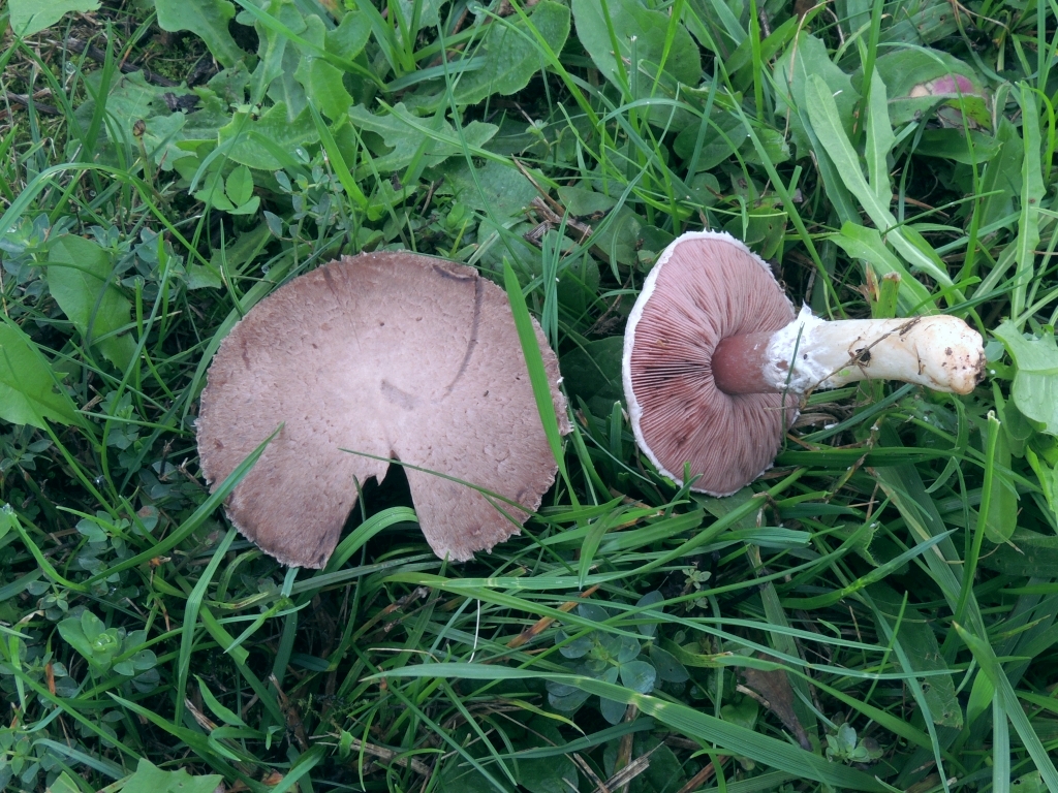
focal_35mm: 43
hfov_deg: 43.9
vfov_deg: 33.6
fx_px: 1314
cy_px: 396
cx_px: 529
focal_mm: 7.6
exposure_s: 1/25
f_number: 7.6
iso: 100
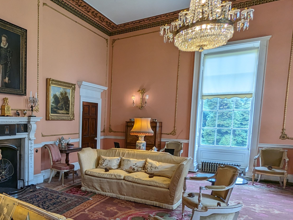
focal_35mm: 29
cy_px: 145
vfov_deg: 47.5
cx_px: 36
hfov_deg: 54.7
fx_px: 245
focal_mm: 2.35
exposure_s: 1/50
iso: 51
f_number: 2.2
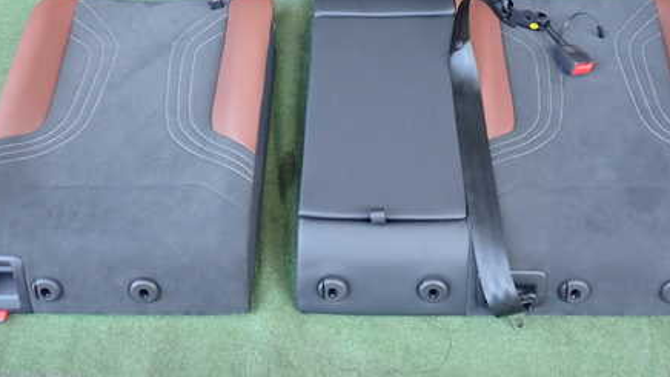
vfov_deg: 26.1
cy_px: 83
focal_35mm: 45
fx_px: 799
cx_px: 372
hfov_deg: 45.4
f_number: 2.3
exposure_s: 1/60
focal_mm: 5.4
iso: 200
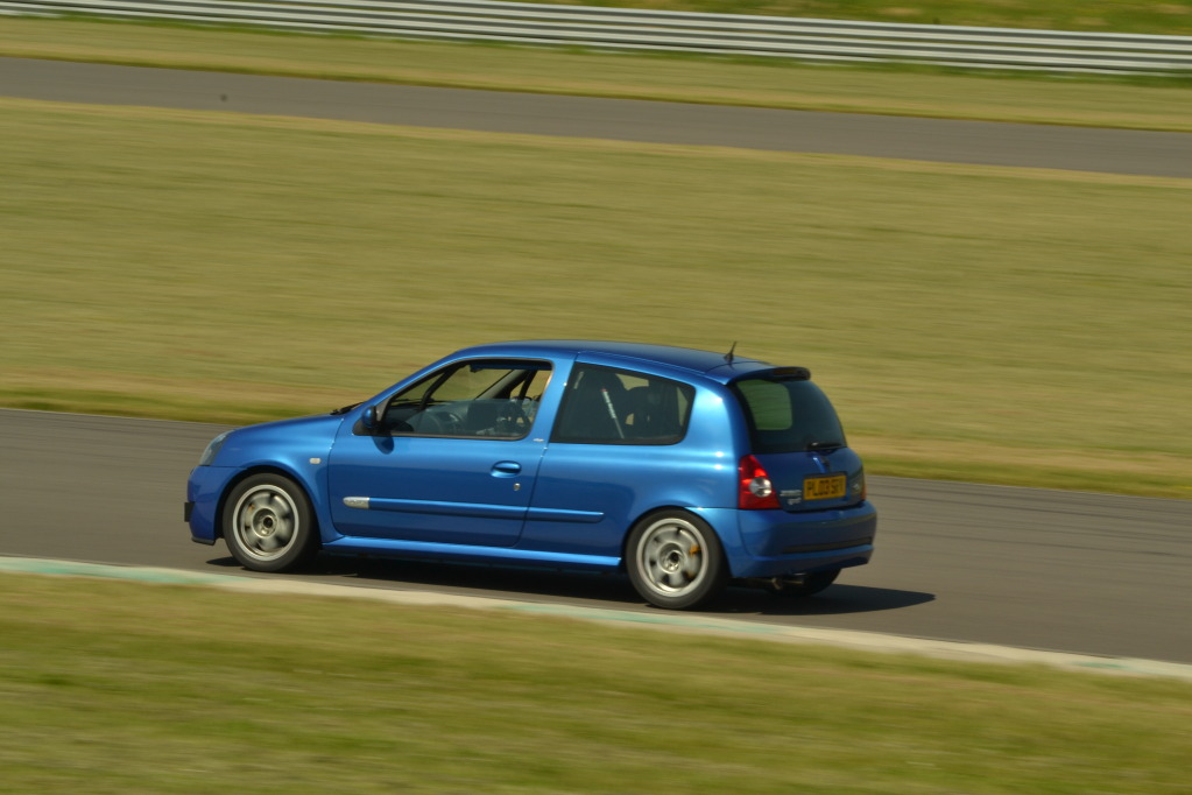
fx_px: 5761
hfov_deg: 11.8
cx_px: 596
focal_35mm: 174
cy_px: 398
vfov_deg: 7.9
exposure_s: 1/125
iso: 200
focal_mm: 116
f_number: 25
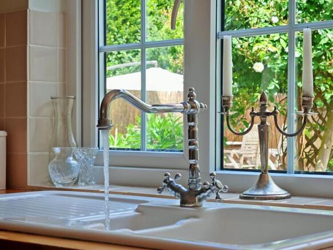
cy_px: 125
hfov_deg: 33.2
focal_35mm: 58
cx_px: 166
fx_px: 558
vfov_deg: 25.2
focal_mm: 7.62
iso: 50
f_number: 1.6
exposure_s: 1/420
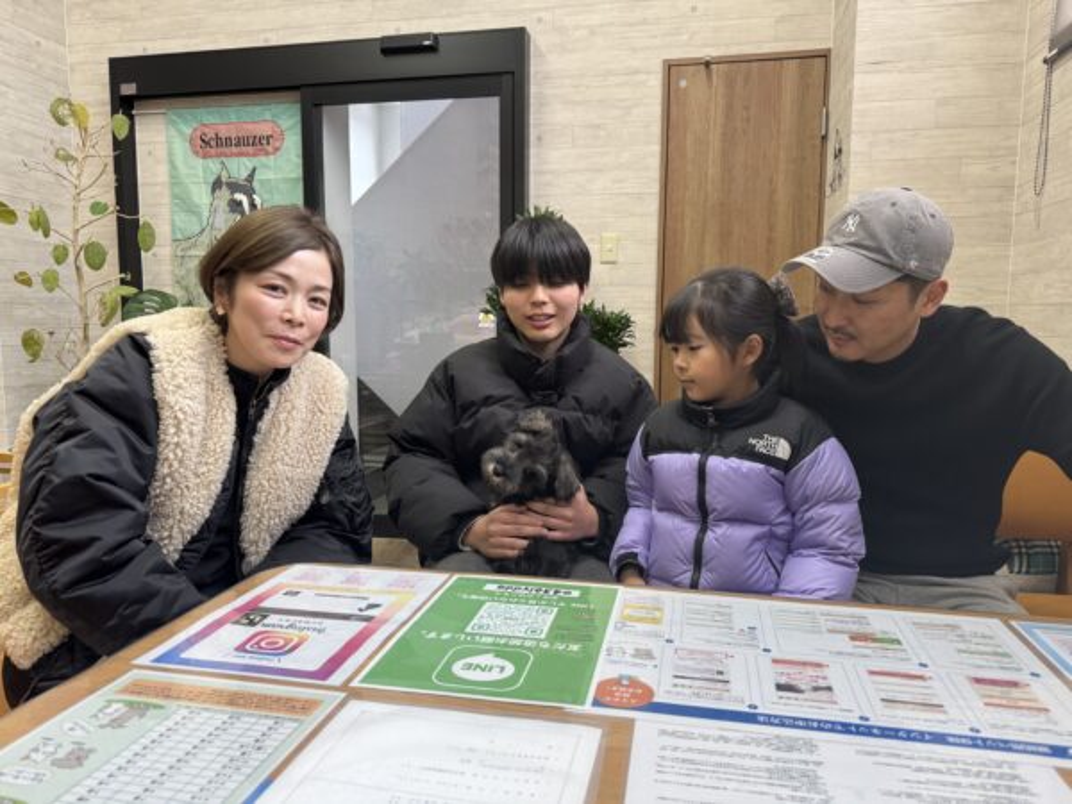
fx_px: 743
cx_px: 536
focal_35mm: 24
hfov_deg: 71.6
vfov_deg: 56.8
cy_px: 402
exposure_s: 1/104
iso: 160
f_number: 1.78
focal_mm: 6.76
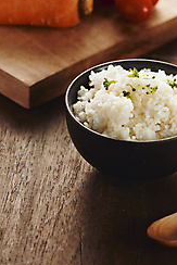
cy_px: 71
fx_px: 1929
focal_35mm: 262
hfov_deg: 5.3
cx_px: 125
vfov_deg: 7.8
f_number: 5.6
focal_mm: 160
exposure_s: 1/160
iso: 125
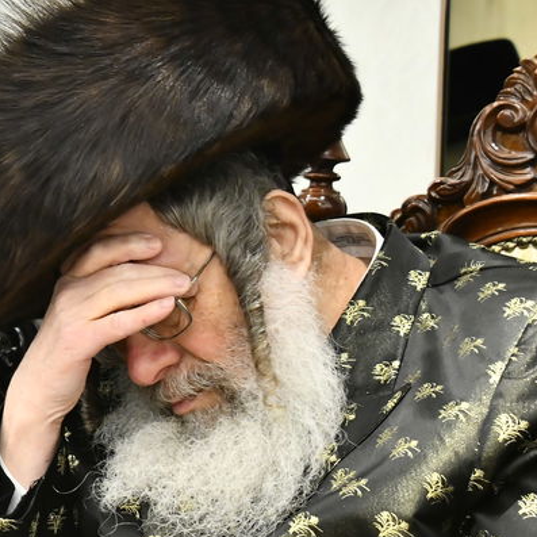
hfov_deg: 11.0
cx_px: -137
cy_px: 296
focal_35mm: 156
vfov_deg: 11.2
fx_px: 2738
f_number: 5.6
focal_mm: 52
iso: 2000
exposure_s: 1/125
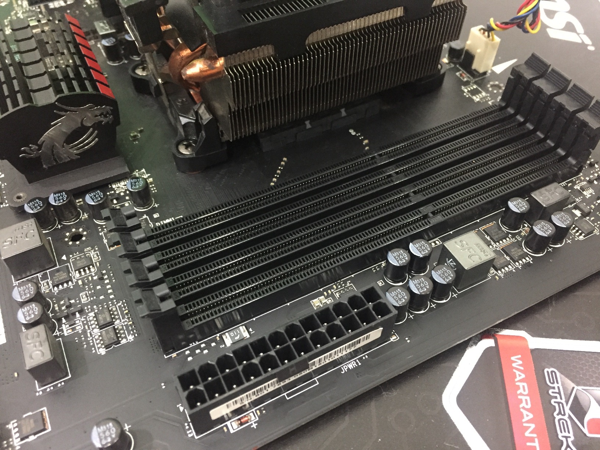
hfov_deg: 61.7
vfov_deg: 48.2
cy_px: 225
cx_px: 300
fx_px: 503
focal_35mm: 29
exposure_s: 1/17
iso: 320
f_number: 2.2
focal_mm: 4.15
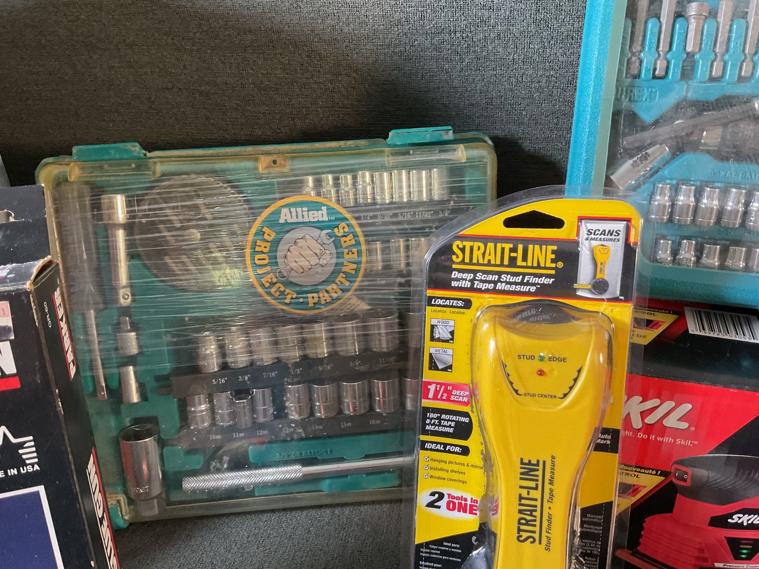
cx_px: 380
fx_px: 636
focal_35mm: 29
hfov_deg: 61.7
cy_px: 284
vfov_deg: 48.2
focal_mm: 3
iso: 200
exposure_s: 1/60
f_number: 1.8
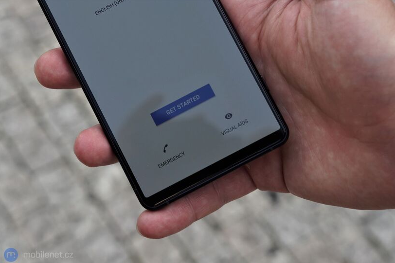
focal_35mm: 51
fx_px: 559
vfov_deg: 26.5
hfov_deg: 38.9
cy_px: 133
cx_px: 200
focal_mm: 50
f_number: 6.3
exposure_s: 1/160
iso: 125
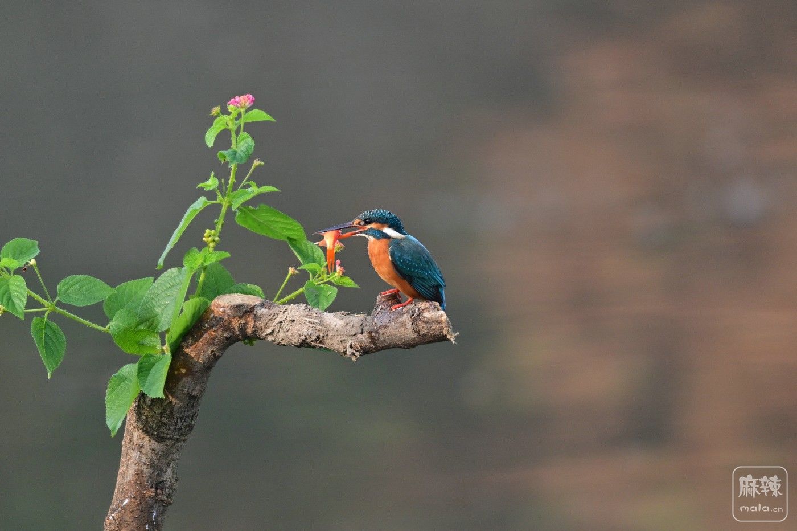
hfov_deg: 2.3
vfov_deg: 1.5
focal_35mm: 900
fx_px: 19915
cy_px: 266
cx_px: 398
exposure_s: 1/640
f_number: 6.3
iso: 640
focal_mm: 600
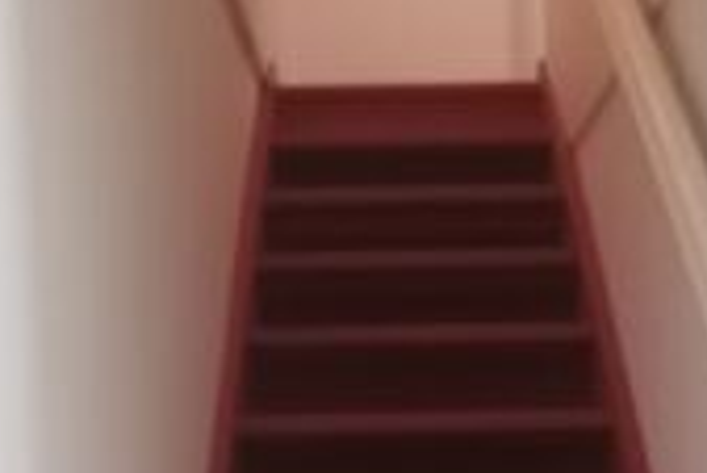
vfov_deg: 18.4
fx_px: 1396
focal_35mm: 71
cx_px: 469
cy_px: 542
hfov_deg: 28.3
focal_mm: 3.62
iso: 500
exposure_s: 1/50
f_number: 1.8
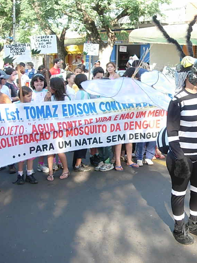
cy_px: 132
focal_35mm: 51
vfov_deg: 37.5
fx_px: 387
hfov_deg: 27.6
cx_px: 174
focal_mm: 7.8
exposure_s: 1/166
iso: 79
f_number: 2.8
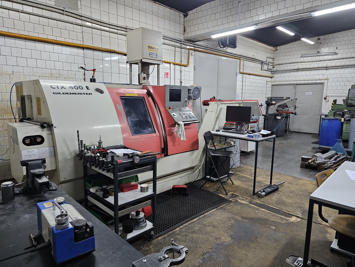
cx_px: 178
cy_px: 134
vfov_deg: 58.9
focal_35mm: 23
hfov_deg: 73.9
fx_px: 236
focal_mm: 6.3
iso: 640
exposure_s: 1/100
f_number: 1.7
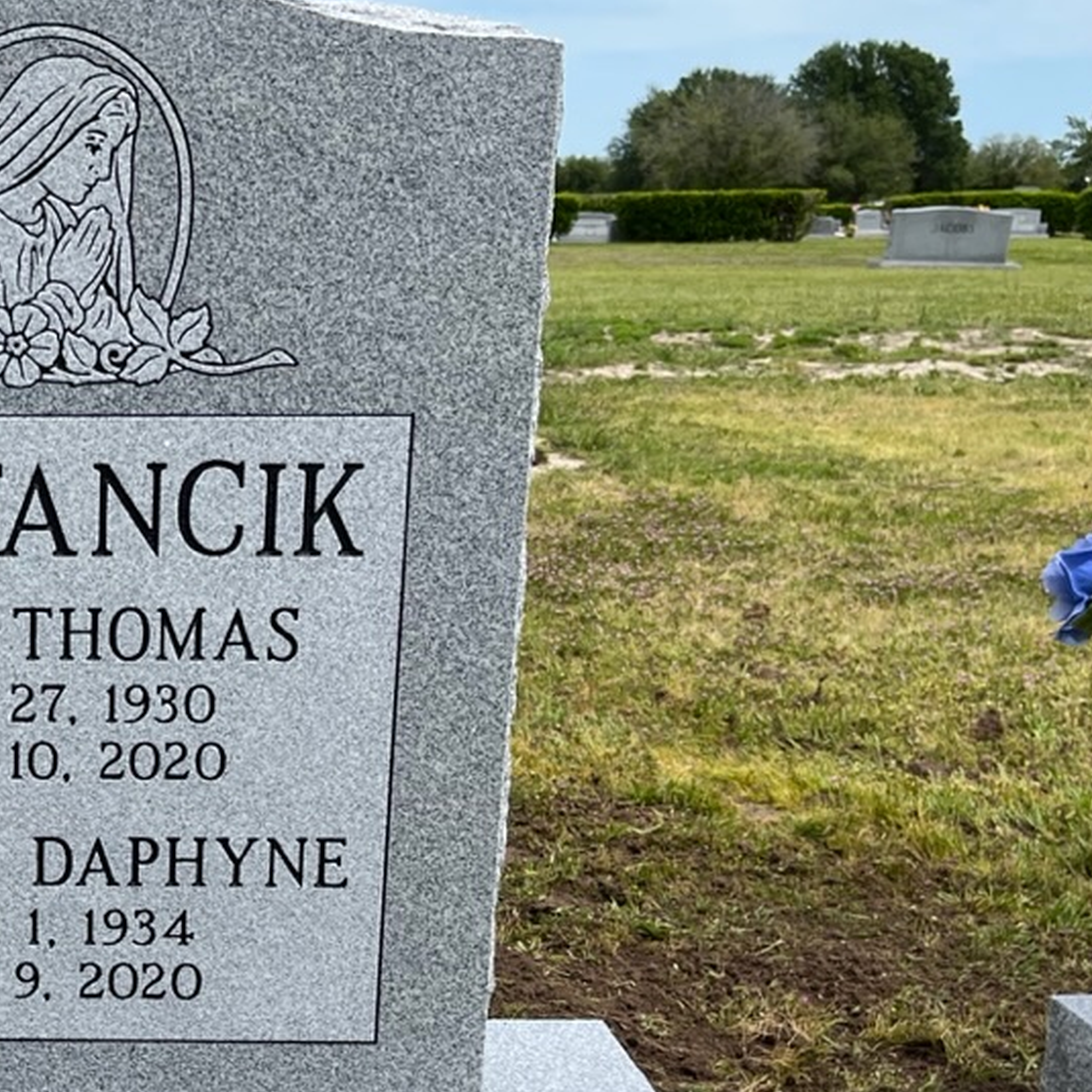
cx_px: -22
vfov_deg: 30.7
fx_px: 1963
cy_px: 776
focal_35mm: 55
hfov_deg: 28.9
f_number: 1.6
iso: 50
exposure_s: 1/3521
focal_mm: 5.1
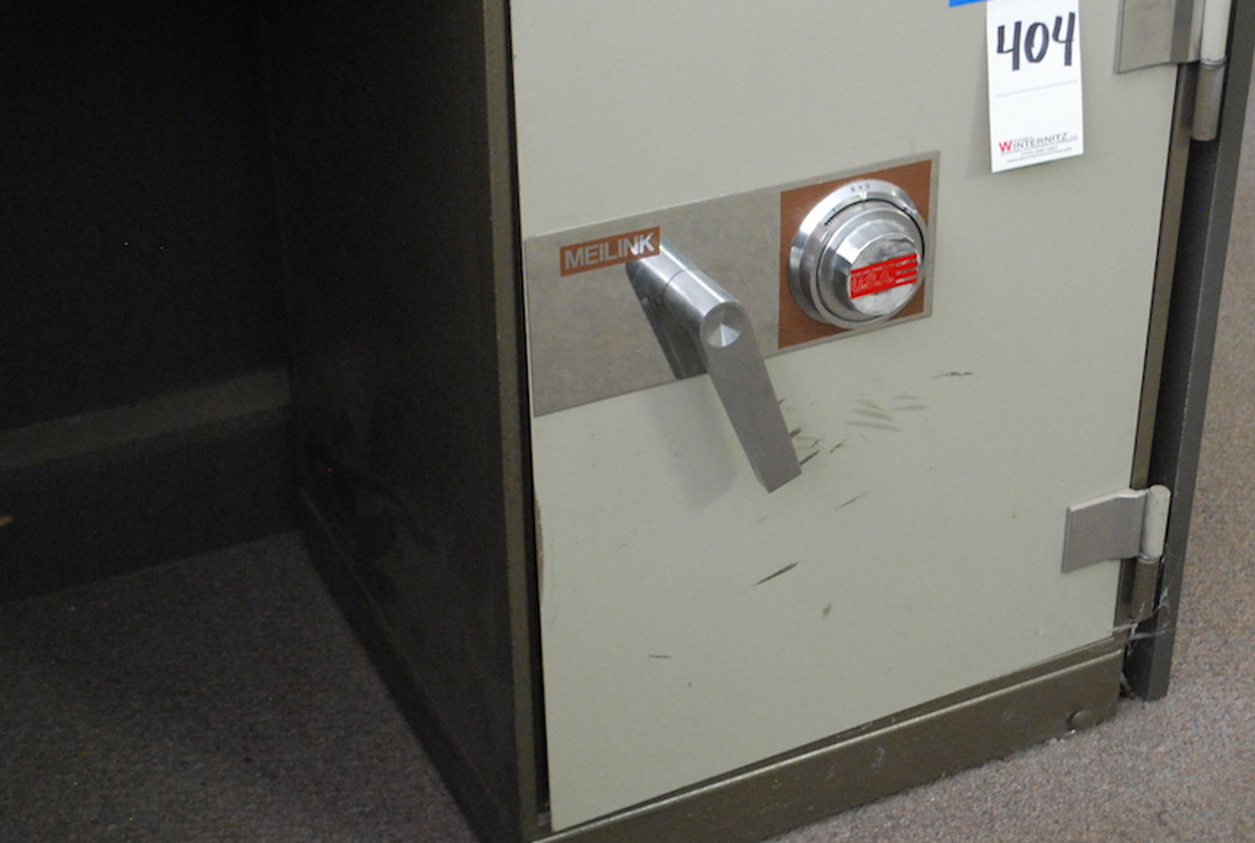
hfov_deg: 34.3
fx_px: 2026
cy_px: 370
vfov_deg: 23.5
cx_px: 774
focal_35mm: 58
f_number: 4.5
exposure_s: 1/8
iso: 1600
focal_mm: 26
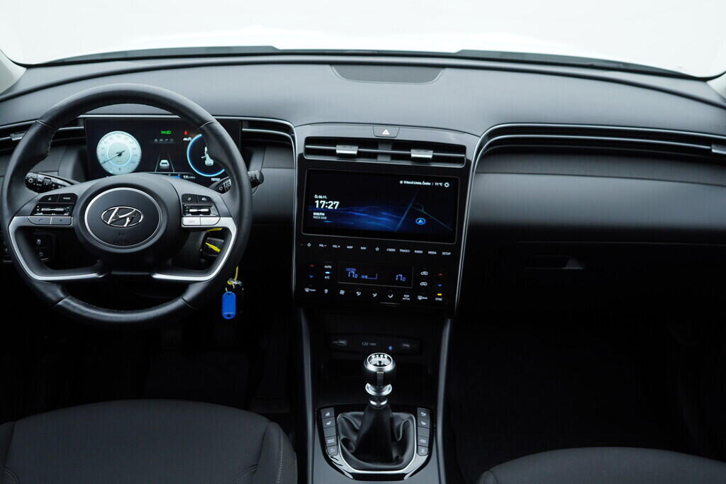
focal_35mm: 36
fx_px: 726
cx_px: 363
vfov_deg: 36.9
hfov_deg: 53.1
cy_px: 242
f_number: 3.2
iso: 125
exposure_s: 1/50
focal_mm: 24
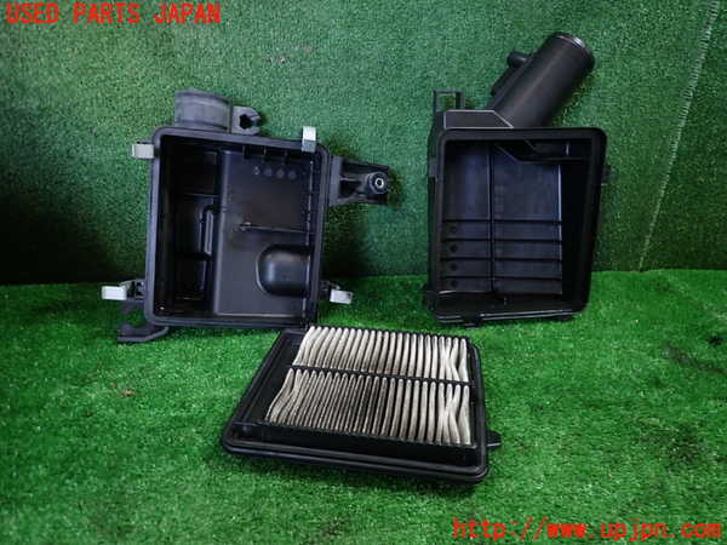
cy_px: 272
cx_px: 364
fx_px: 525
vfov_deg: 54.9
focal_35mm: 25
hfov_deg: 69.4
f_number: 2
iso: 200
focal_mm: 4.5
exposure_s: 1/40
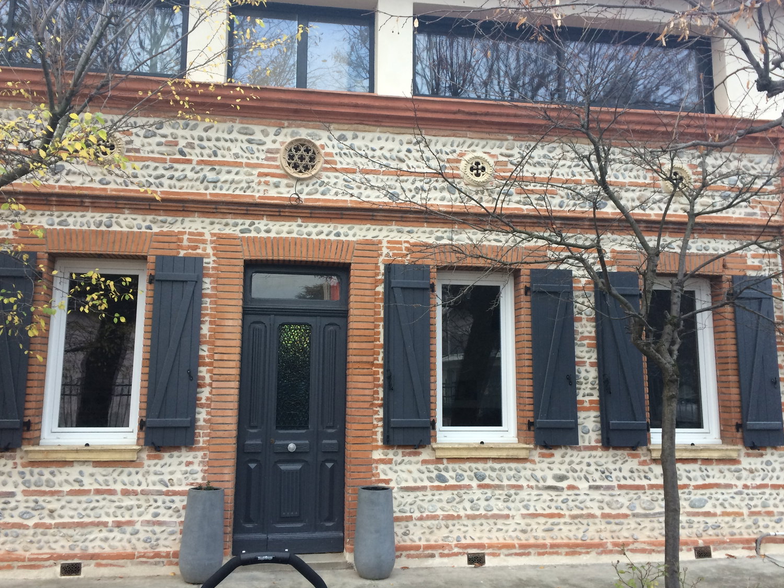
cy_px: 276
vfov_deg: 45.4
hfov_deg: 58.3
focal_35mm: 31
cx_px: 385
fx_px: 702
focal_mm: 4.15
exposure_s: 1/33
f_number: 2.2
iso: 40
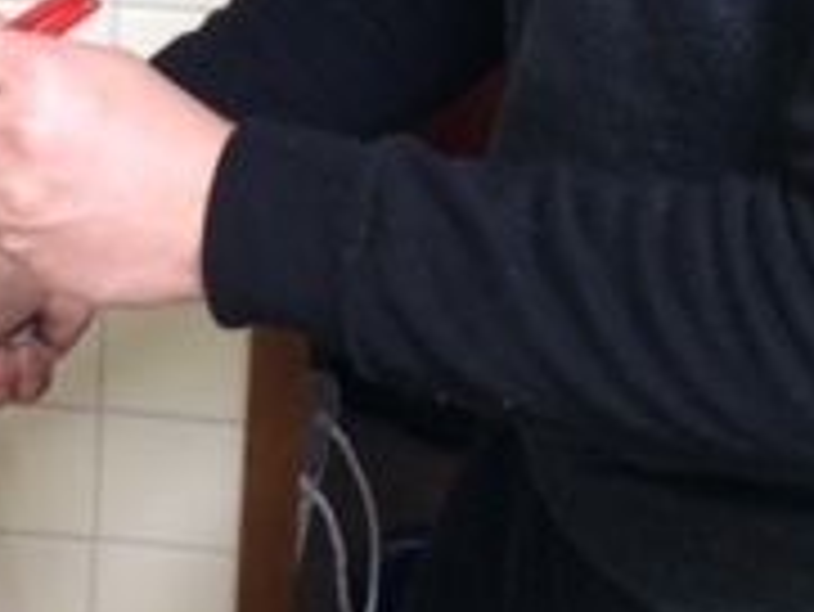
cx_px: 72
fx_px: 2494
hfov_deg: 18.2
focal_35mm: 106
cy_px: -302
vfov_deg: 13.2
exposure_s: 1/30
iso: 160
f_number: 2.2
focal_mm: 4.12
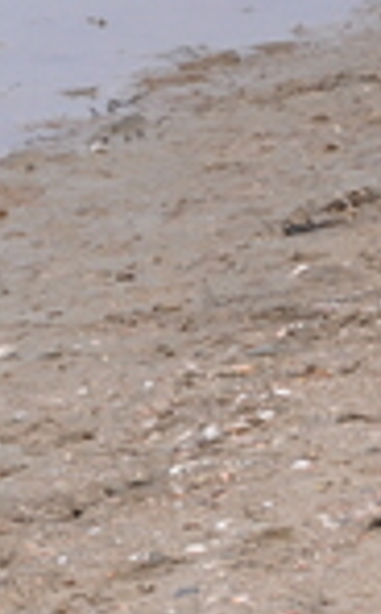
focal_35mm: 578
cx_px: -952
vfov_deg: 3.6
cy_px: 234
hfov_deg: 2.2
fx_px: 9640
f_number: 6.3
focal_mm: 80
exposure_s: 1/640
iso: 200
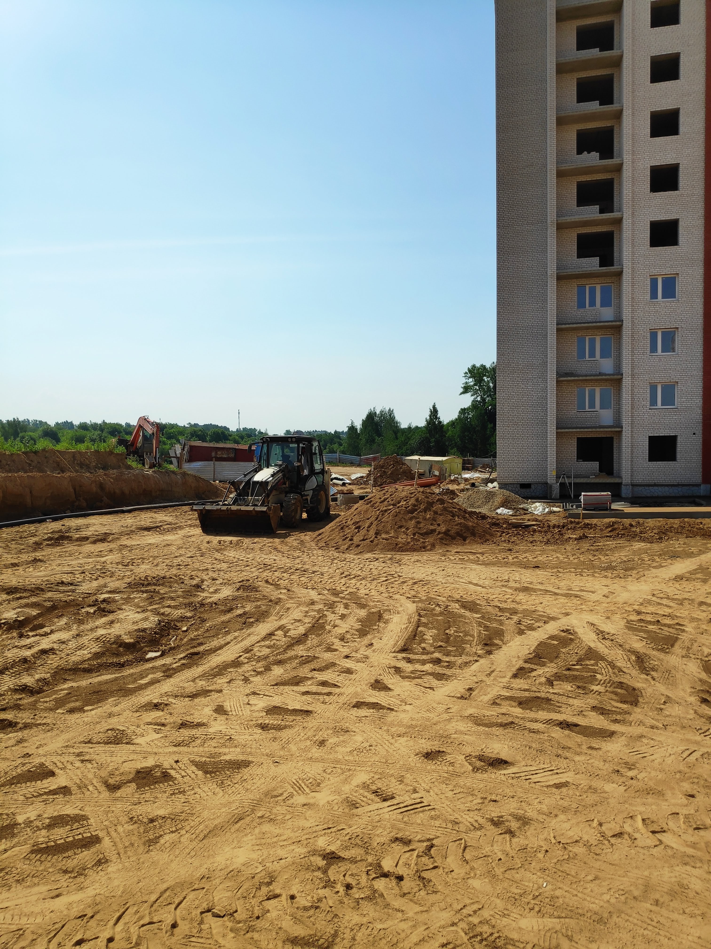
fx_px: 548
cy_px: 474
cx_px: 356
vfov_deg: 81.7
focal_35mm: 20
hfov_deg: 66.0
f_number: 1.9
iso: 100
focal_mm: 3.94
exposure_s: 1/3748
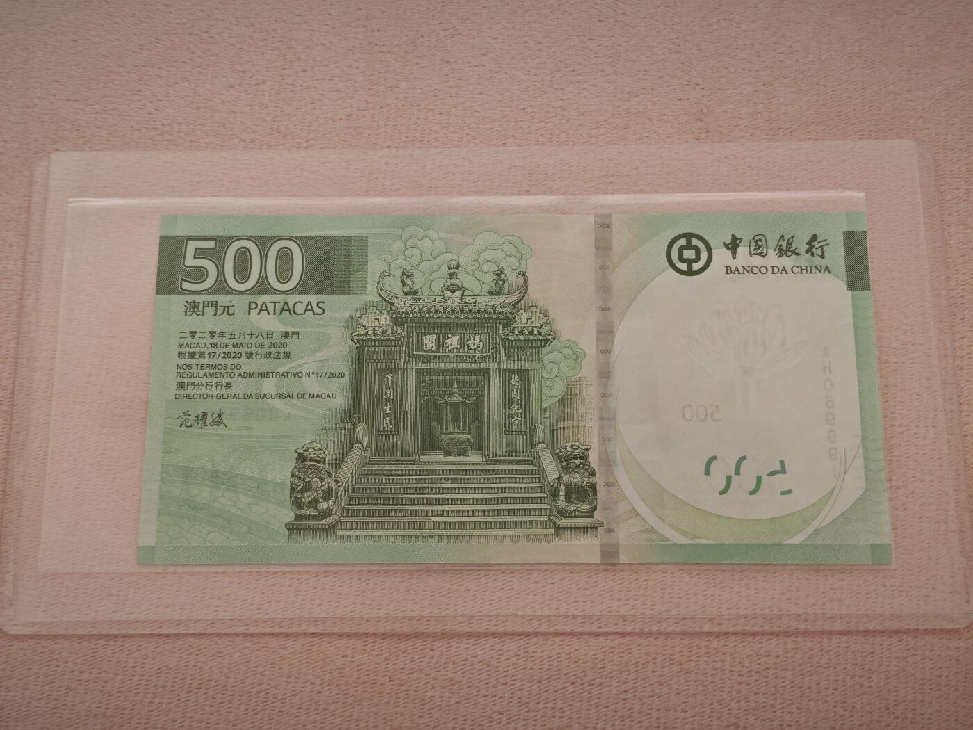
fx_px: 1405
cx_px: 486
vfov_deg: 29.1
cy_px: 365
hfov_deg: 38.2
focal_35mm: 50
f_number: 1.63
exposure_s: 1/100
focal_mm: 5.85
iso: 200
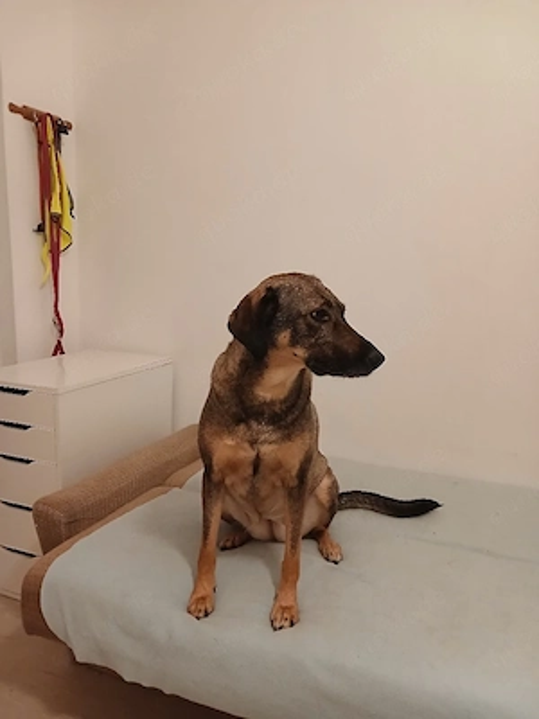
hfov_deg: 51.4
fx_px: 561
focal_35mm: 27
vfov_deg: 65.3
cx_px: 270
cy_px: 360
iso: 500
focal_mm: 3.98
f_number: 1.8
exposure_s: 1/25.1
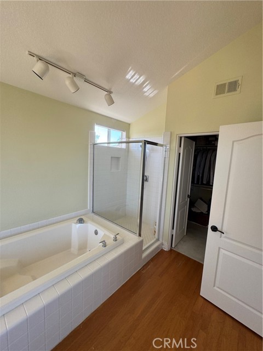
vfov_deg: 102.1
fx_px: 142
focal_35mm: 14
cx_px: 132
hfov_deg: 85.7
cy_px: 176
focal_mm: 2.22
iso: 40
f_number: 2.2
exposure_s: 1/99
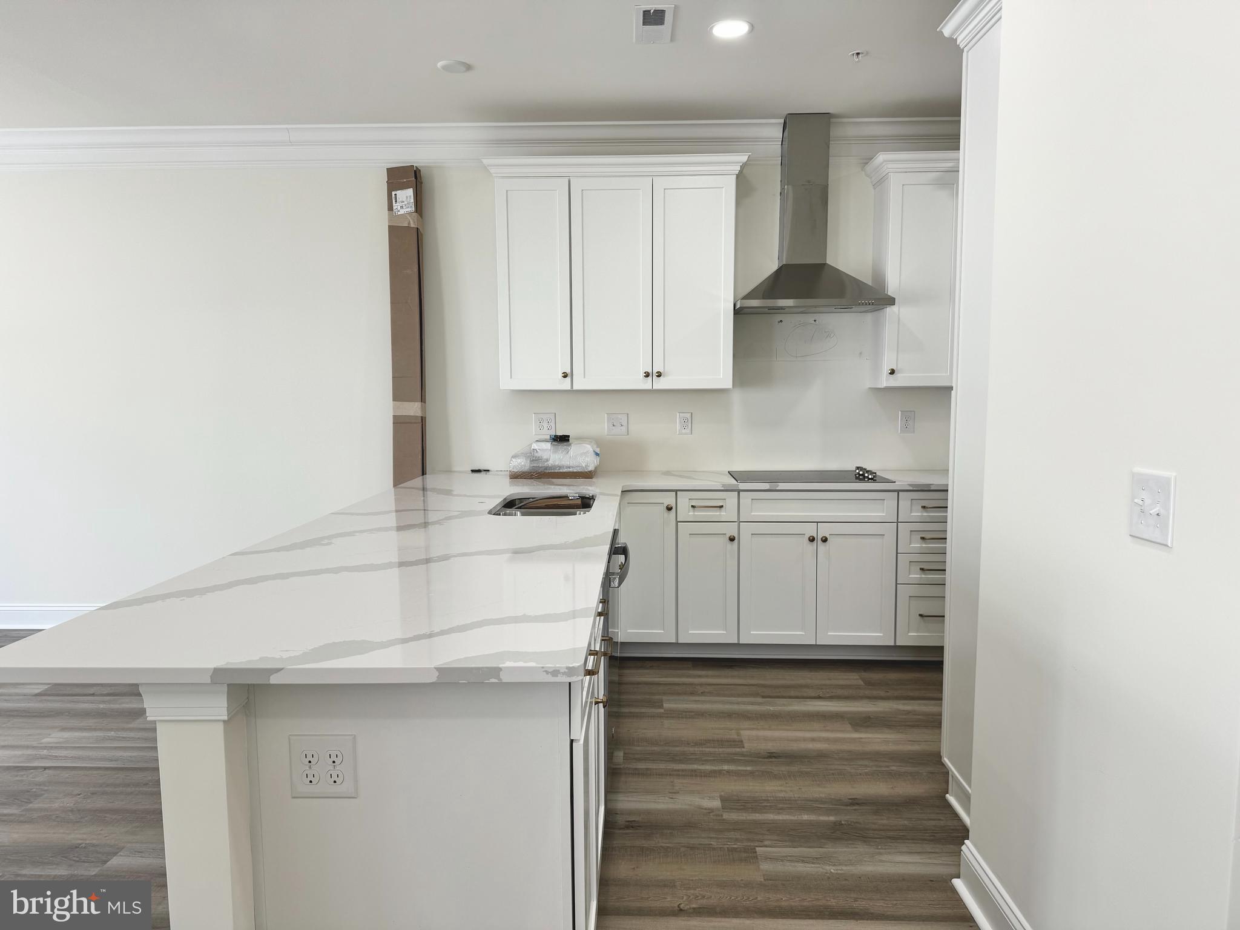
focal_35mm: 24
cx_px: 620
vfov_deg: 56.8
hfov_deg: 71.6
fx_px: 860
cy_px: 465
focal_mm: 6.76
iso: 50
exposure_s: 1/120
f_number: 1.78
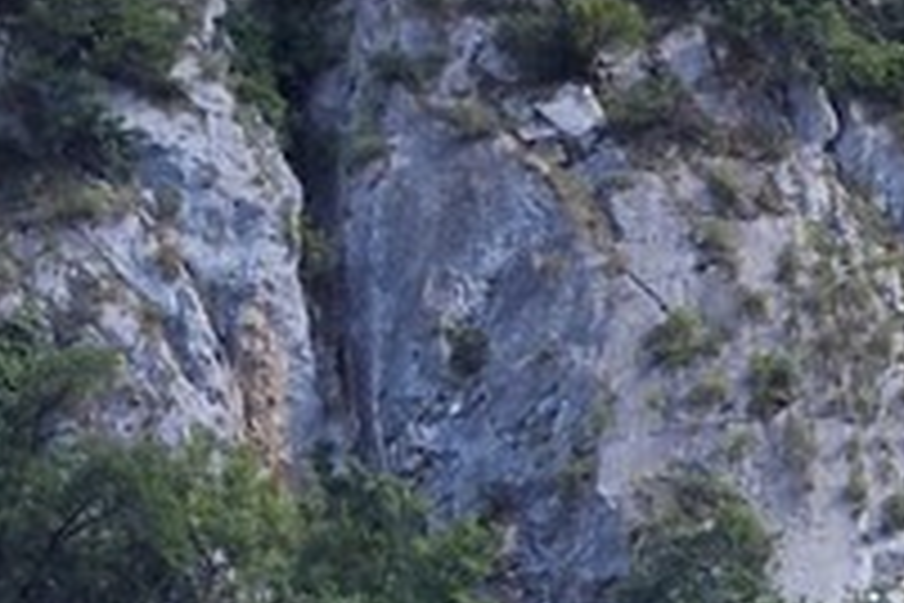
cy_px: 2002
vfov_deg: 2.0
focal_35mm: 677
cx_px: 2932
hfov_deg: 3.0
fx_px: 16999
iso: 200
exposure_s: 1/250
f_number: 6.3
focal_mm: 85
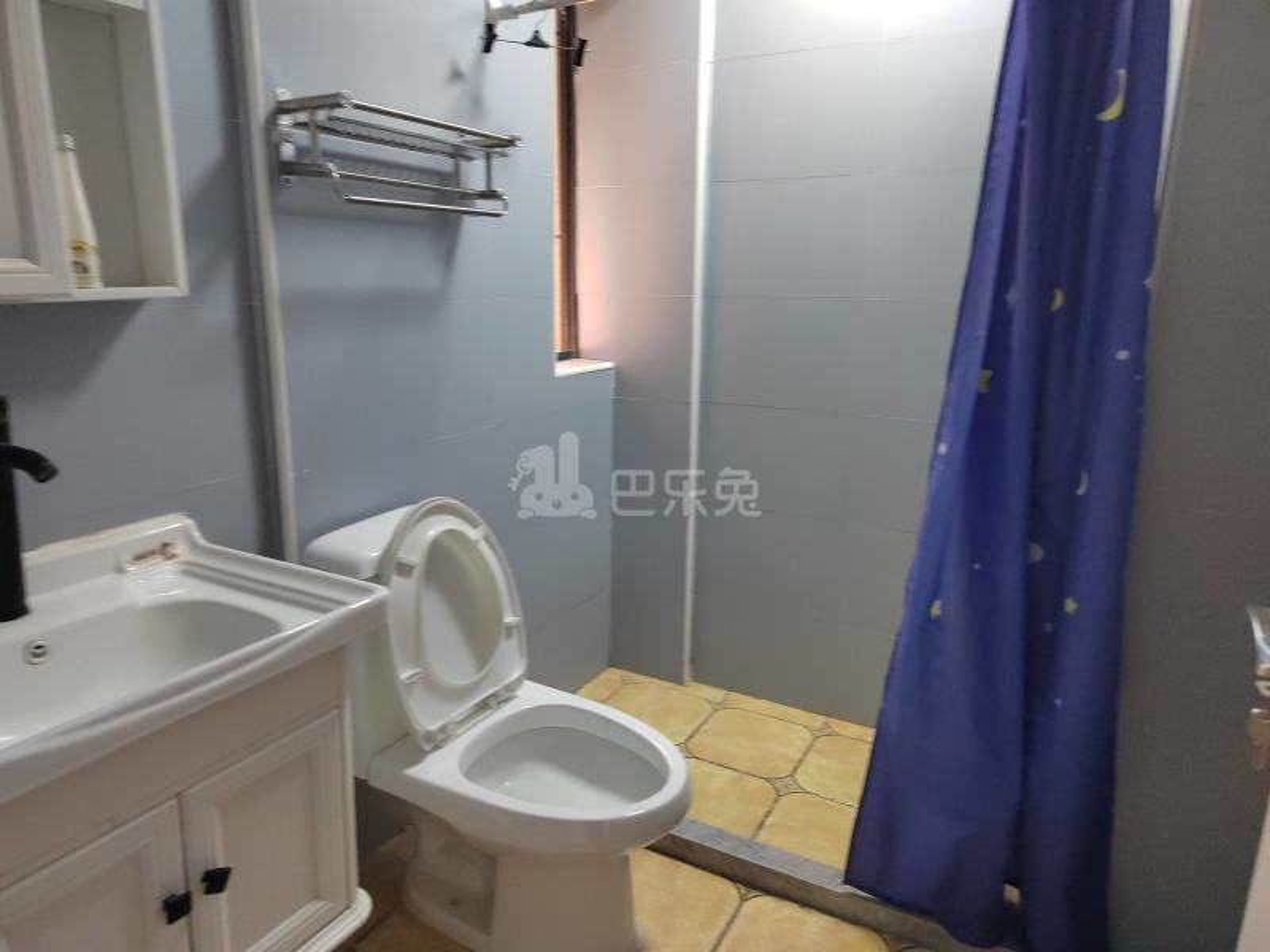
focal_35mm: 23
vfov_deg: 58.9
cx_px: 635
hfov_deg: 73.9
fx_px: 844
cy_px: 476
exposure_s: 1/50
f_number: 1.9
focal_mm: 5.52
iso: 2941
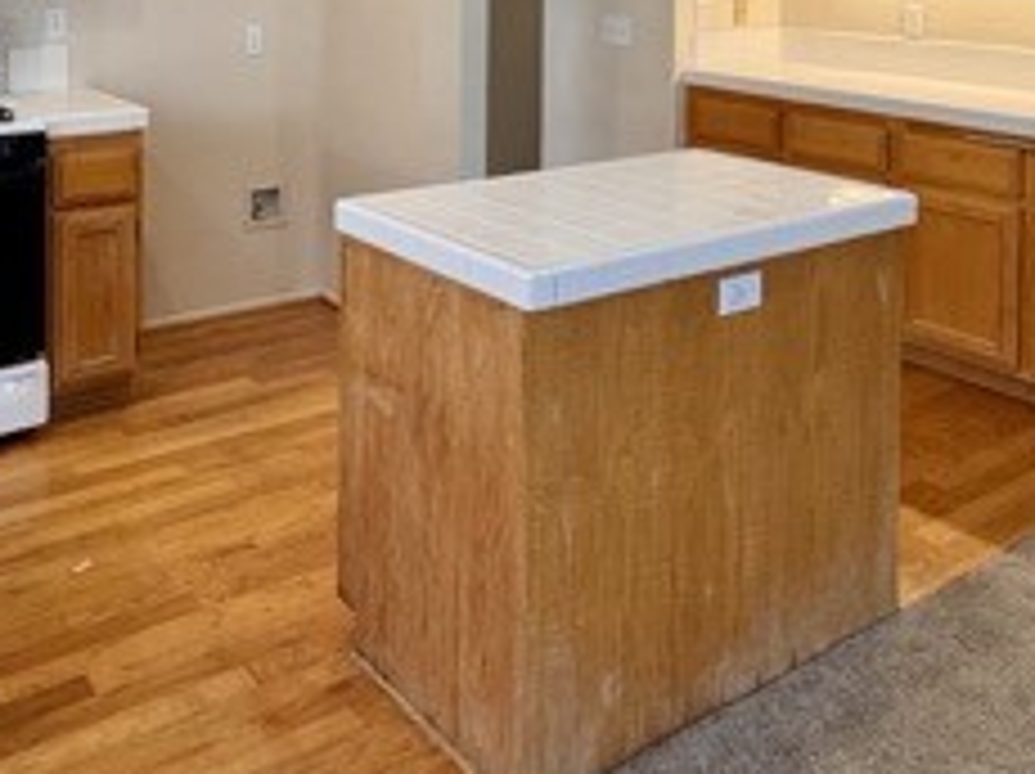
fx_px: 1165
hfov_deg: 47.8
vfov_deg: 32.7
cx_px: 446
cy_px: -58
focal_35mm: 39
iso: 200
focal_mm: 2.22
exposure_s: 1/120
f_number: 2.2
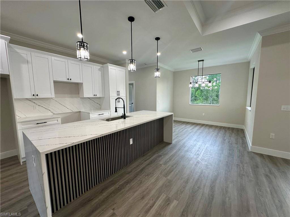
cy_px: 108
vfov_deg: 85.7
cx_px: 145
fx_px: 117
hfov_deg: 102.1
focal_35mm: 14
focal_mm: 2.22
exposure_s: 1/120
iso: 160
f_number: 2.2
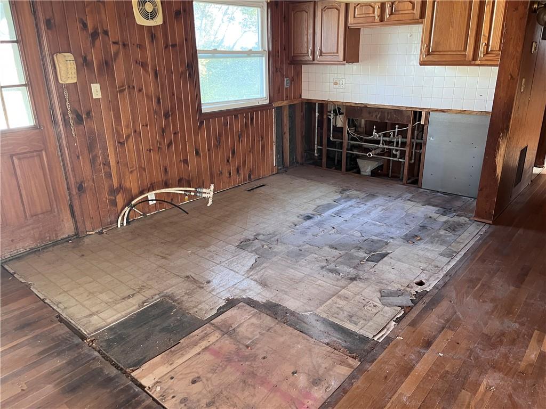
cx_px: 273
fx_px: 410
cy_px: 204
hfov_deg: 67.3
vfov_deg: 53.1
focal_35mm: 26
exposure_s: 1/60
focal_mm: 5.1
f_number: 1.6
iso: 250
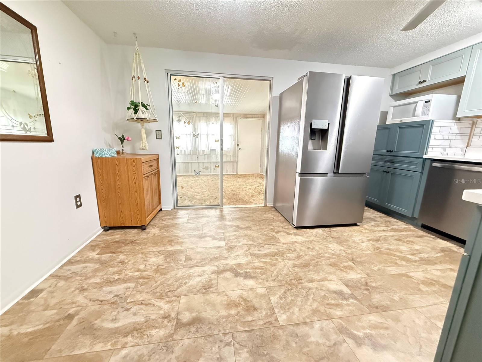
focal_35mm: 14
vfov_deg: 85.7
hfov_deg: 102.1
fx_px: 195
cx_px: 241
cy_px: 181
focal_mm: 2.22
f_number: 2.2
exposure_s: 1/40
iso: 1250
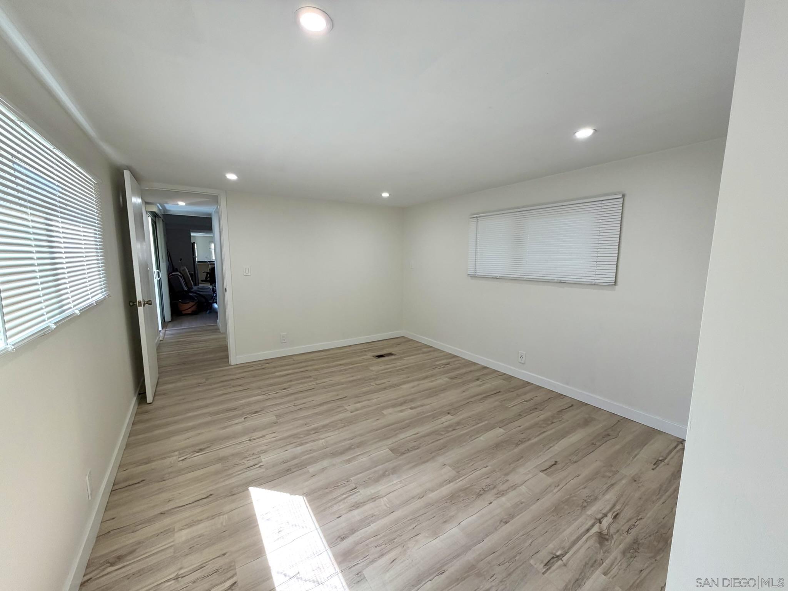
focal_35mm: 14
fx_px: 319
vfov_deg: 85.7
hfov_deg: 102.1
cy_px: 296
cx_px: 394
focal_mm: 2.22
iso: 80
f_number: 2.2
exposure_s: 1/120
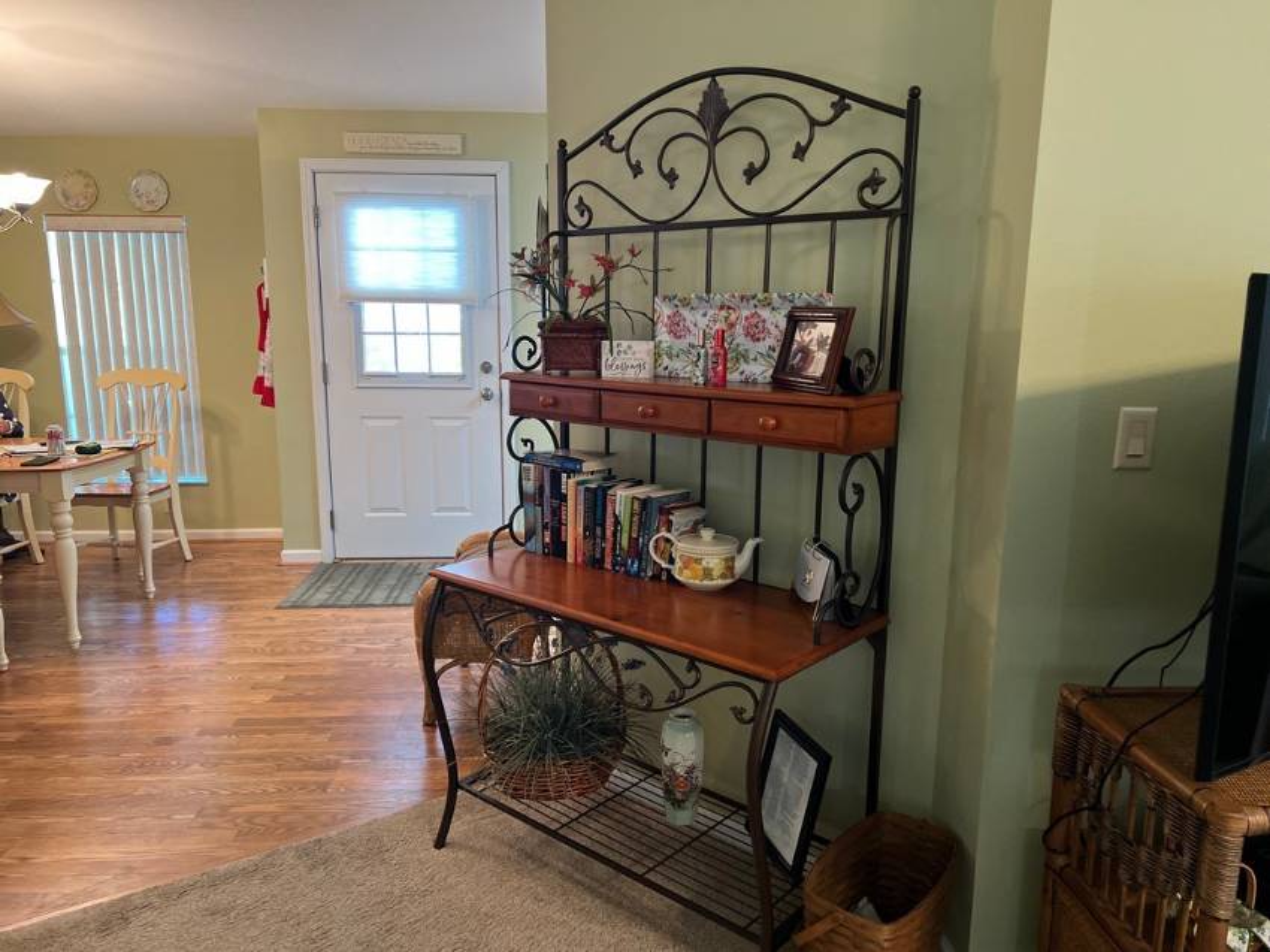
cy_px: 476
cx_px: 635
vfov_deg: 53.0
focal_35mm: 26
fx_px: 954
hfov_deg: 67.3
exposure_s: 1/60
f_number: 1.5
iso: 320
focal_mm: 5.7
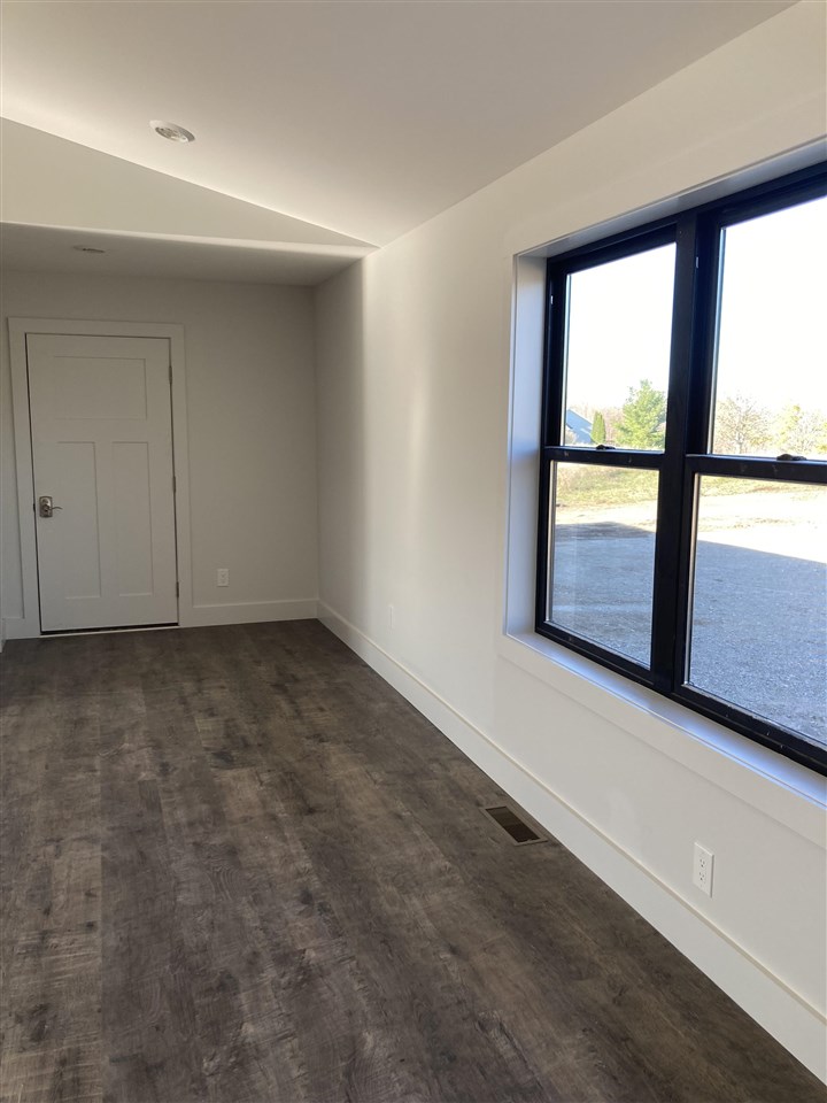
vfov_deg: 63.4
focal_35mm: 28
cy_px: 552
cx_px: 414
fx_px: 892
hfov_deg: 49.7
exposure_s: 1/120
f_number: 1.8
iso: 40
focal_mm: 3.99
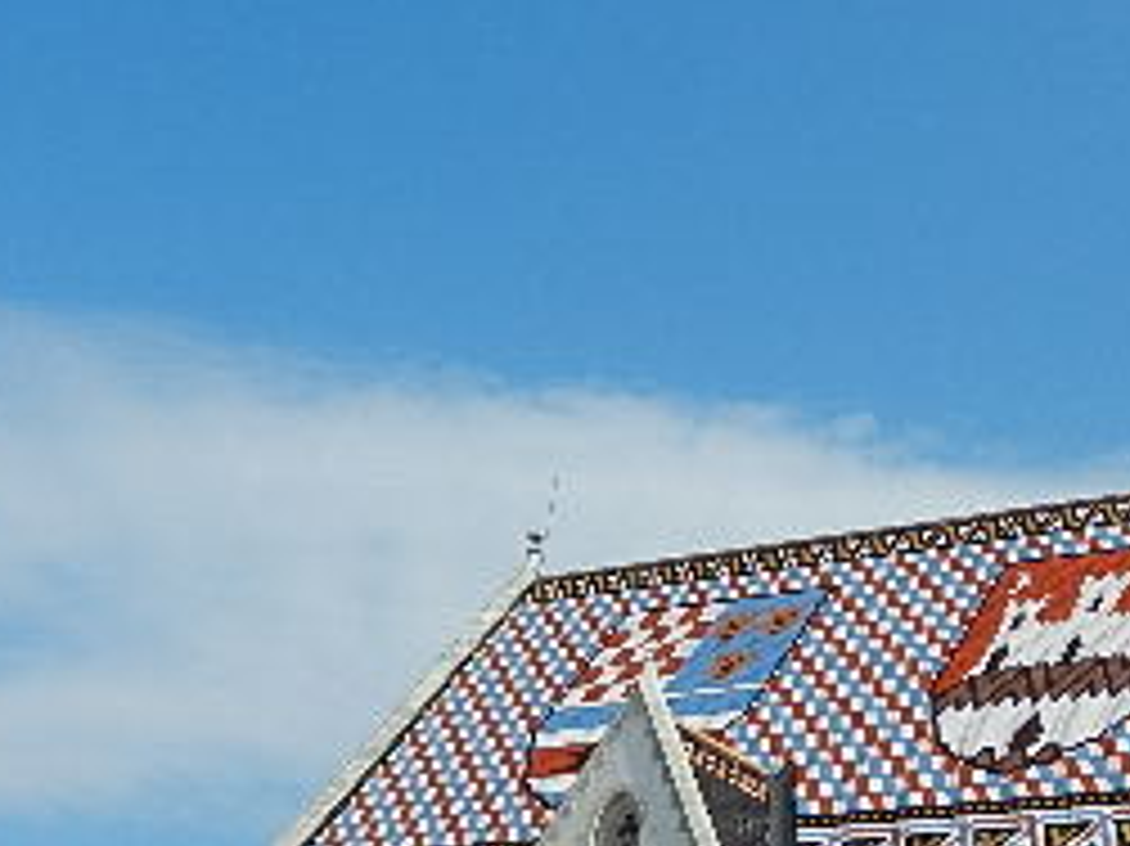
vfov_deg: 19.7
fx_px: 2414
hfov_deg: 25.2
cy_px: 634
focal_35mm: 74
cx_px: 1089
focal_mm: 5.1
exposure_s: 1/500
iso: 160
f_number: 7.2
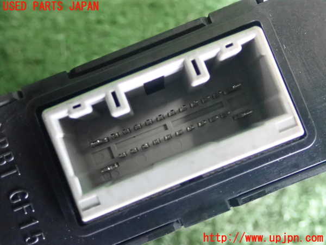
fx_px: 461
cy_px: 122
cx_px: 163
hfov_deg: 38.9
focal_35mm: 49
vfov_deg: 29.7
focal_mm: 8.99
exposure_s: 1/50
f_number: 3.2
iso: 2000
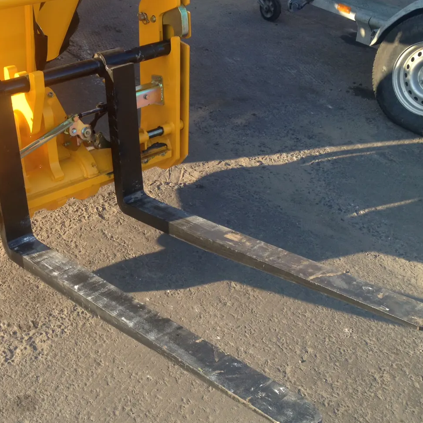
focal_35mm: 52
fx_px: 719
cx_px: 80
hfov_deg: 31.9
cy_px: 196
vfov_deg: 32.8
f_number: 2.4
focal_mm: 4.28
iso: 50
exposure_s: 1/290
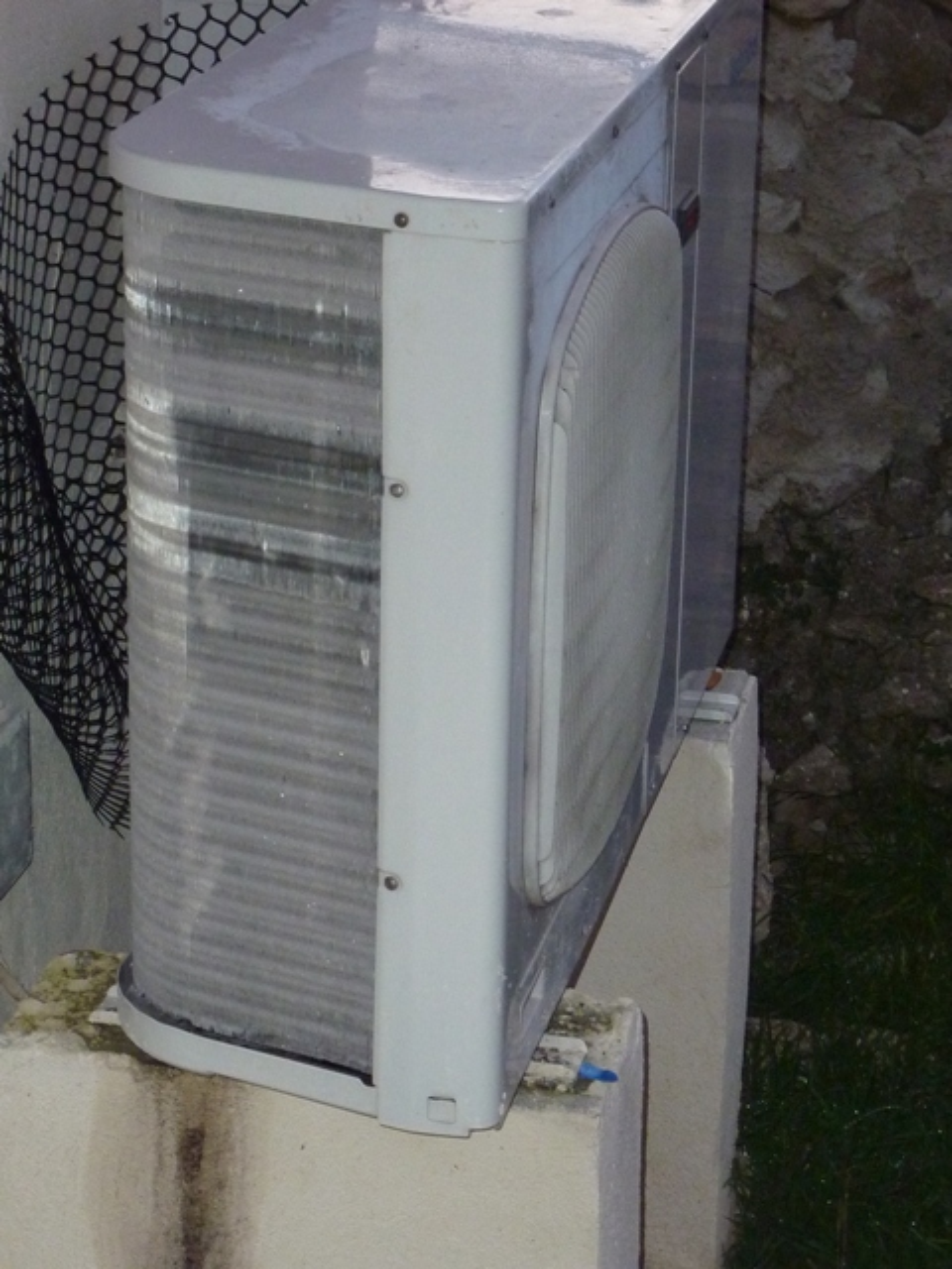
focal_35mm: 97
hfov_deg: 15.2
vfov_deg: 20.2
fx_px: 3557
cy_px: 634
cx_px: 476
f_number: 4.1
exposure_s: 1/30
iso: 400
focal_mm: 11
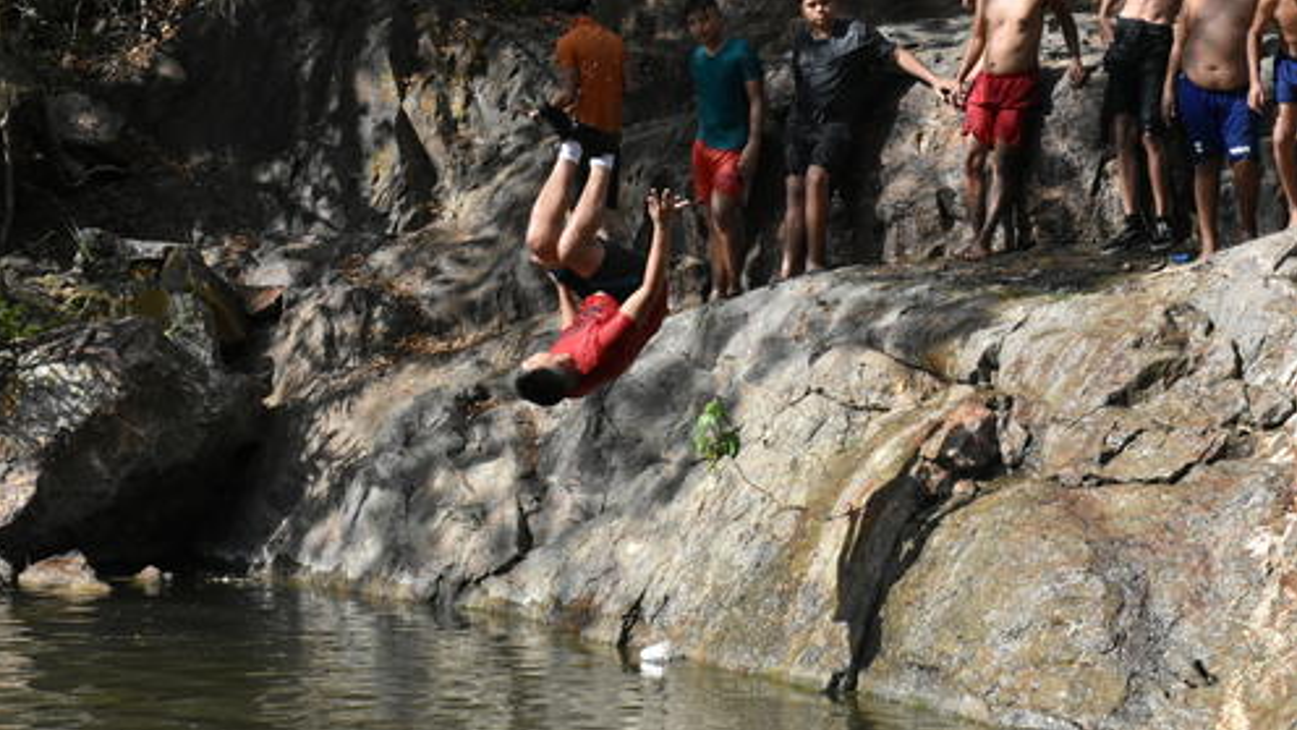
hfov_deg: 22.5
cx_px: 648
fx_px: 3267
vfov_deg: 12.7
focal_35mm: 95
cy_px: 370
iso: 3200
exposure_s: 1/1250
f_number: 18
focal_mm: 60
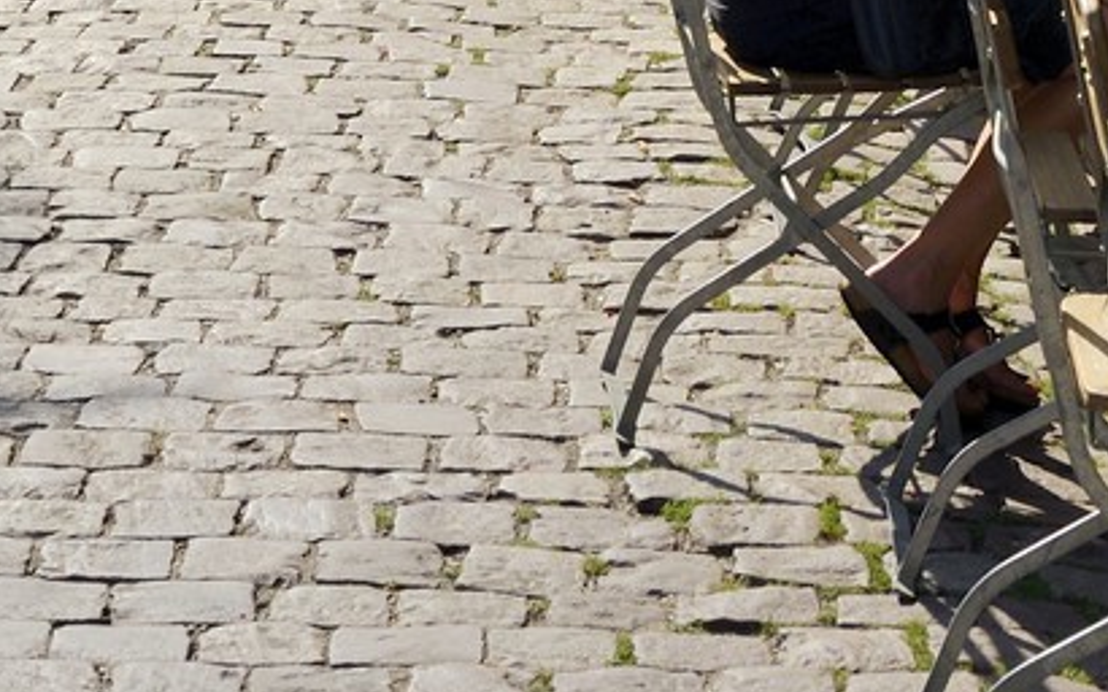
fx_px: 4558
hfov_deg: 13.8
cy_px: -1406
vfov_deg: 7.6
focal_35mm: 151
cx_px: 735
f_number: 11
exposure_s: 1/250
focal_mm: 38
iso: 200
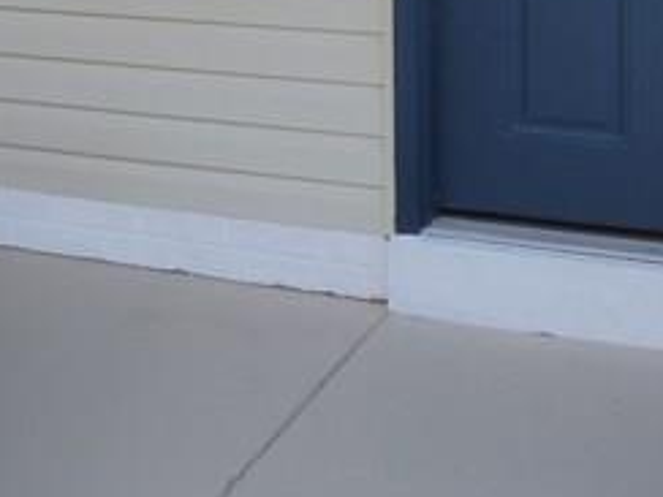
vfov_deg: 16.5
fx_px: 1609
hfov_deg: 22.7
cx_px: 62
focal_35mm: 84
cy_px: -171
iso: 200
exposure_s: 1/250
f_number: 2.8
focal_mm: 3.58
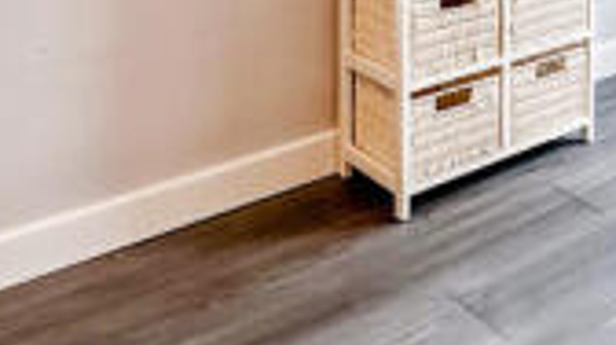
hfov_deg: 32.5
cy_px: -196
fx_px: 865
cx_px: 735
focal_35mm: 53
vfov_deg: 19.2
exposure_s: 1/100
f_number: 2.2
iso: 160
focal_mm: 2.22
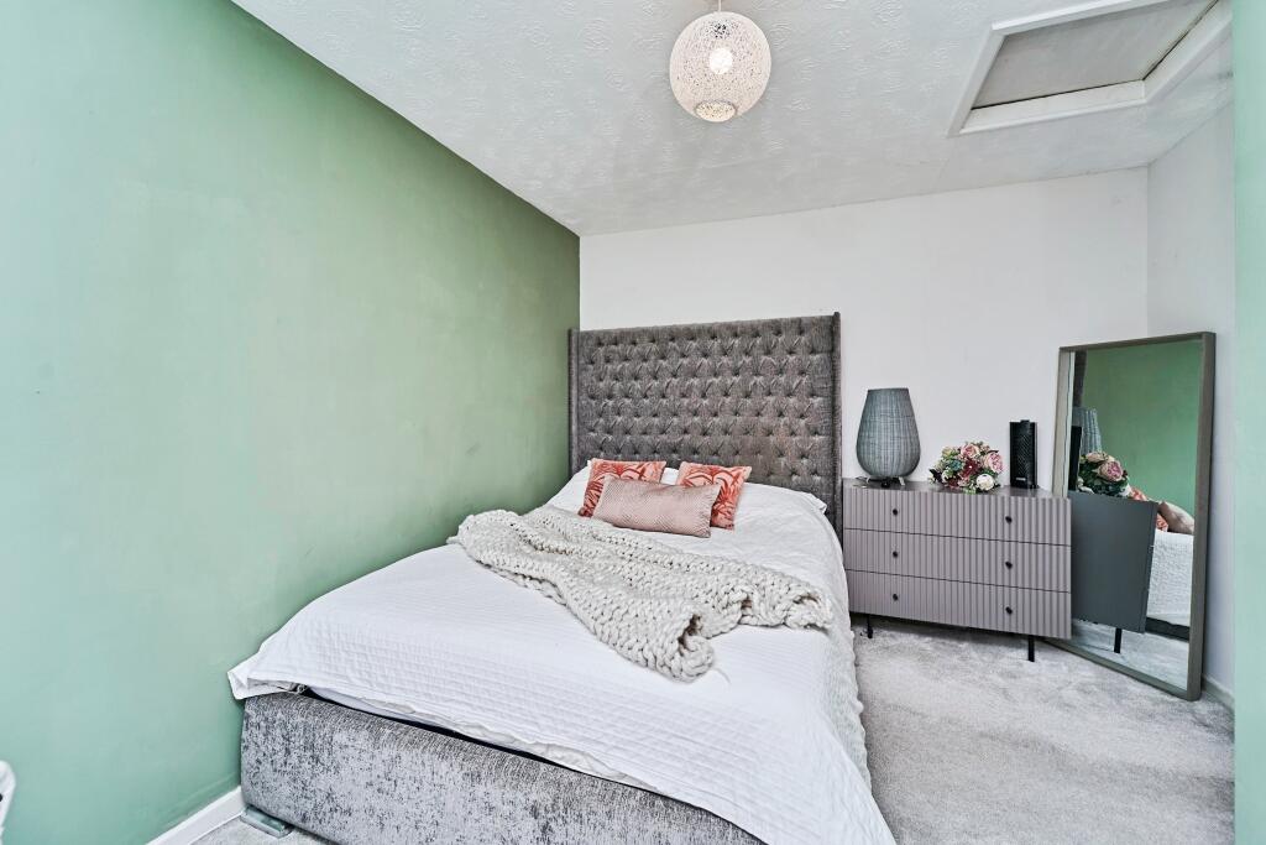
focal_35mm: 14
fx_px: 492
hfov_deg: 104.2
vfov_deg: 81.2
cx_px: 633
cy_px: 422
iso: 200
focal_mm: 14
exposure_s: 1/80
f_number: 8
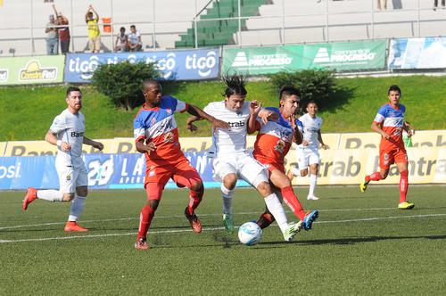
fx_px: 2320
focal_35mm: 188
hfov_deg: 11.0
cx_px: 223
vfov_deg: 7.3
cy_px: 148
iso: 400
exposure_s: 1/1600
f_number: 5.6
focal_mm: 125
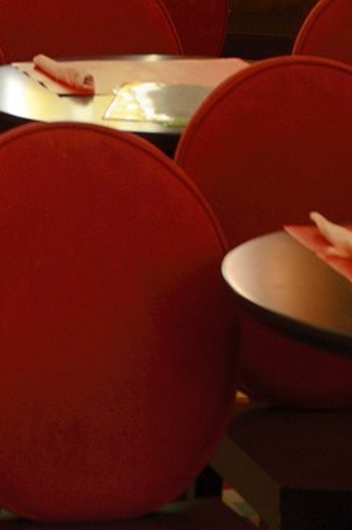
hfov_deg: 6.8
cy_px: -560
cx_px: -119
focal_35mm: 200
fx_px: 2939
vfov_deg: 9.6
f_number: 5.6
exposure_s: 1/30
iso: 800
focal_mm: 44
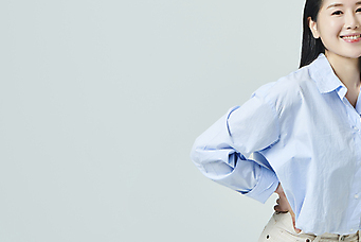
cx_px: 283
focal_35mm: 123
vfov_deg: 11.1
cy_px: 71
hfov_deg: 16.5
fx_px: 1234
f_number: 11
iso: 100
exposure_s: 1/125
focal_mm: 70
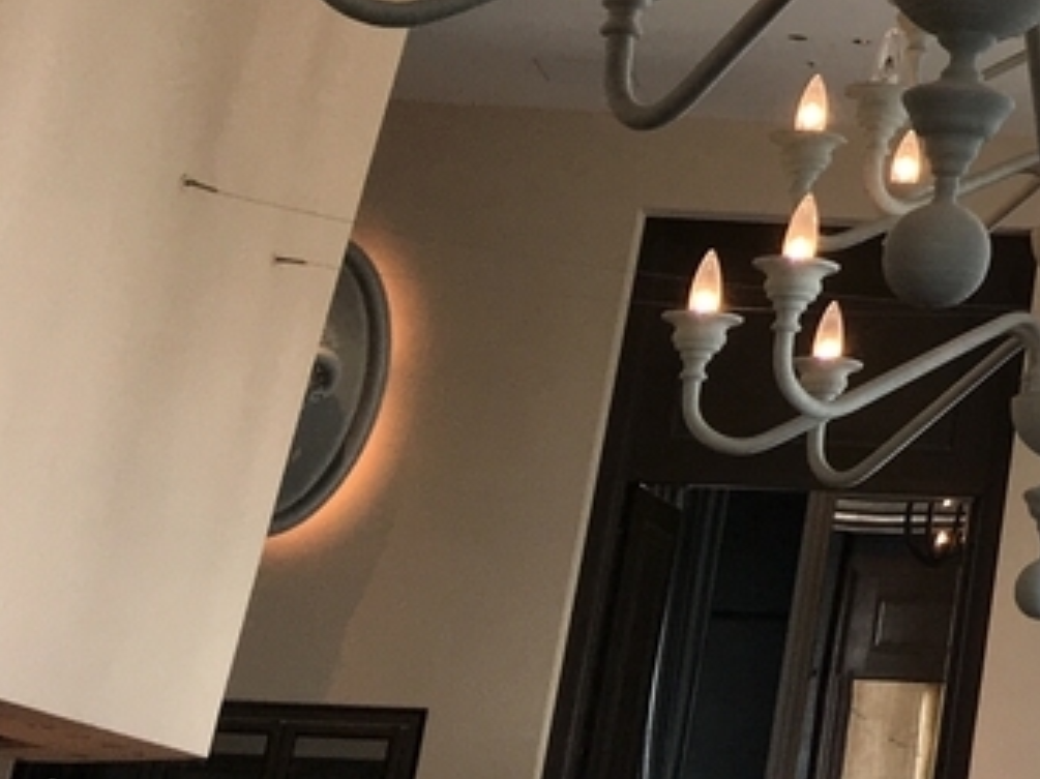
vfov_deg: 13.3
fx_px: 3123
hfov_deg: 16.4
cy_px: -425
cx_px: 1773
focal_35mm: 104
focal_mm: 4.15
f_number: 2.2
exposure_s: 1/60
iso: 32
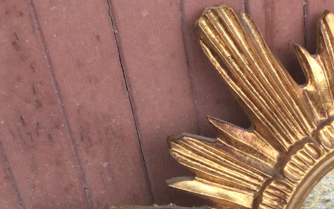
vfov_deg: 14.4
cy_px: 226
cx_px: 391
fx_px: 810
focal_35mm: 89
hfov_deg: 21.7
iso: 25
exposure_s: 1/197
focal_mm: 3.3
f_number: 2.4
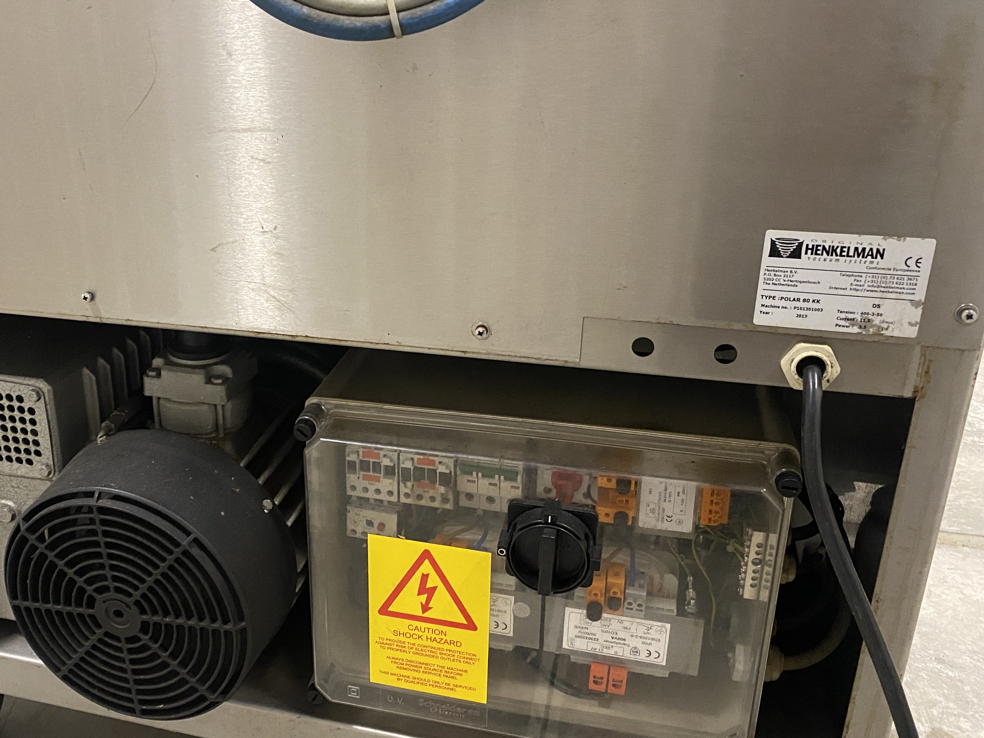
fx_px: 966
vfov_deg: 41.8
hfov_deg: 53.3
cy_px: 353
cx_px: 360
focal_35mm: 34
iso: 640
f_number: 1.8
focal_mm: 4.25
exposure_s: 1/33
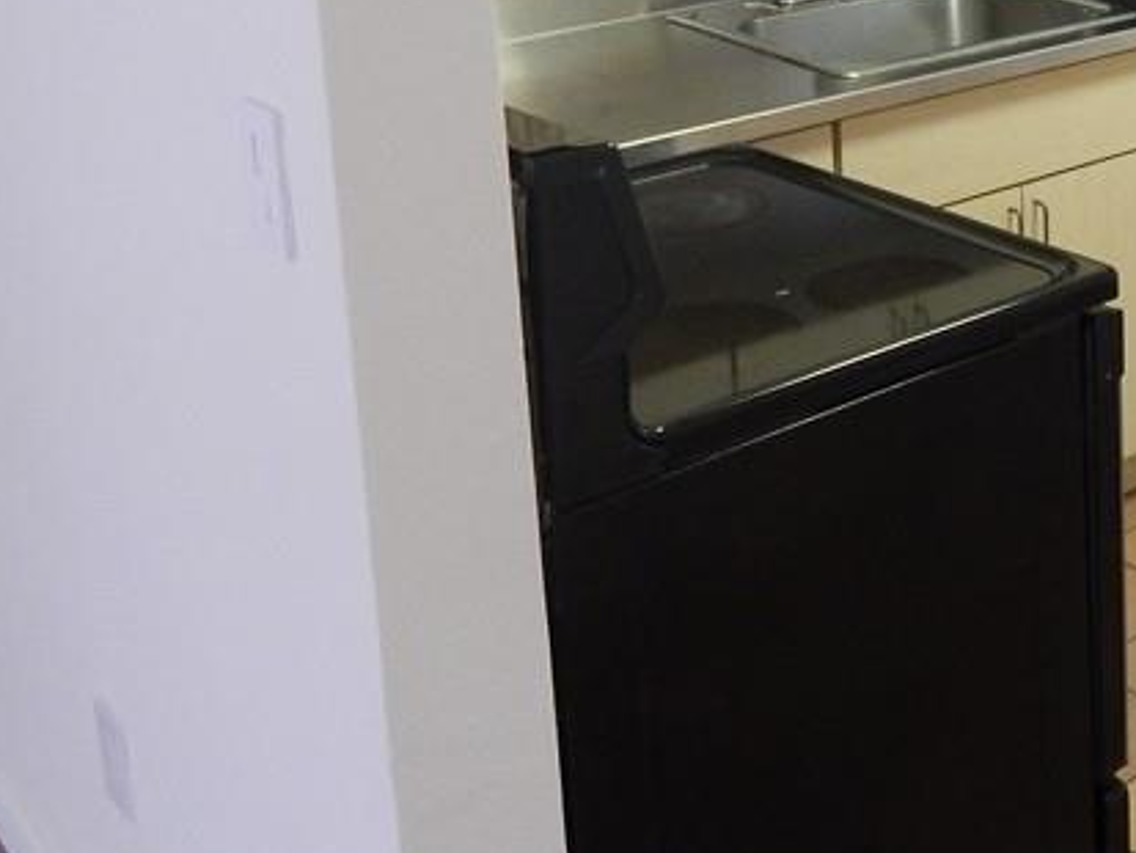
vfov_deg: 24.0
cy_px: -80
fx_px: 1871
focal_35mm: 57
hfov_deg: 30.6
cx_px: 1216
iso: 400
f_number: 3
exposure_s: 1/25
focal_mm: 4
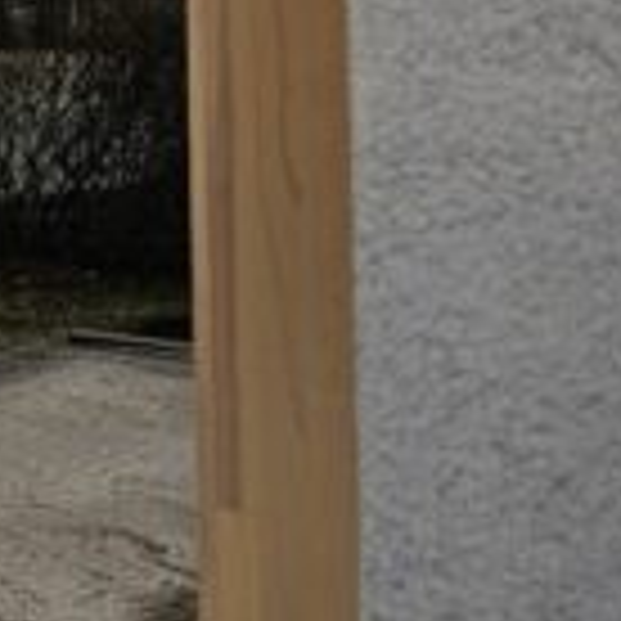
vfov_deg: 11.3
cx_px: 432
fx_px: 3065
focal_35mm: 151
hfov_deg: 11.6
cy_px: -166
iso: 10
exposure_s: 1/1067
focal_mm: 6.3
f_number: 1.7
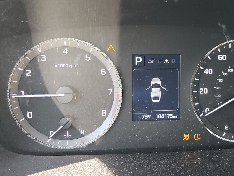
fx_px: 230
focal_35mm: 34
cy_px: 75
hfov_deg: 53.4
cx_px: 145
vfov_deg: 41.7
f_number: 1.5
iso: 82
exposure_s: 1/50
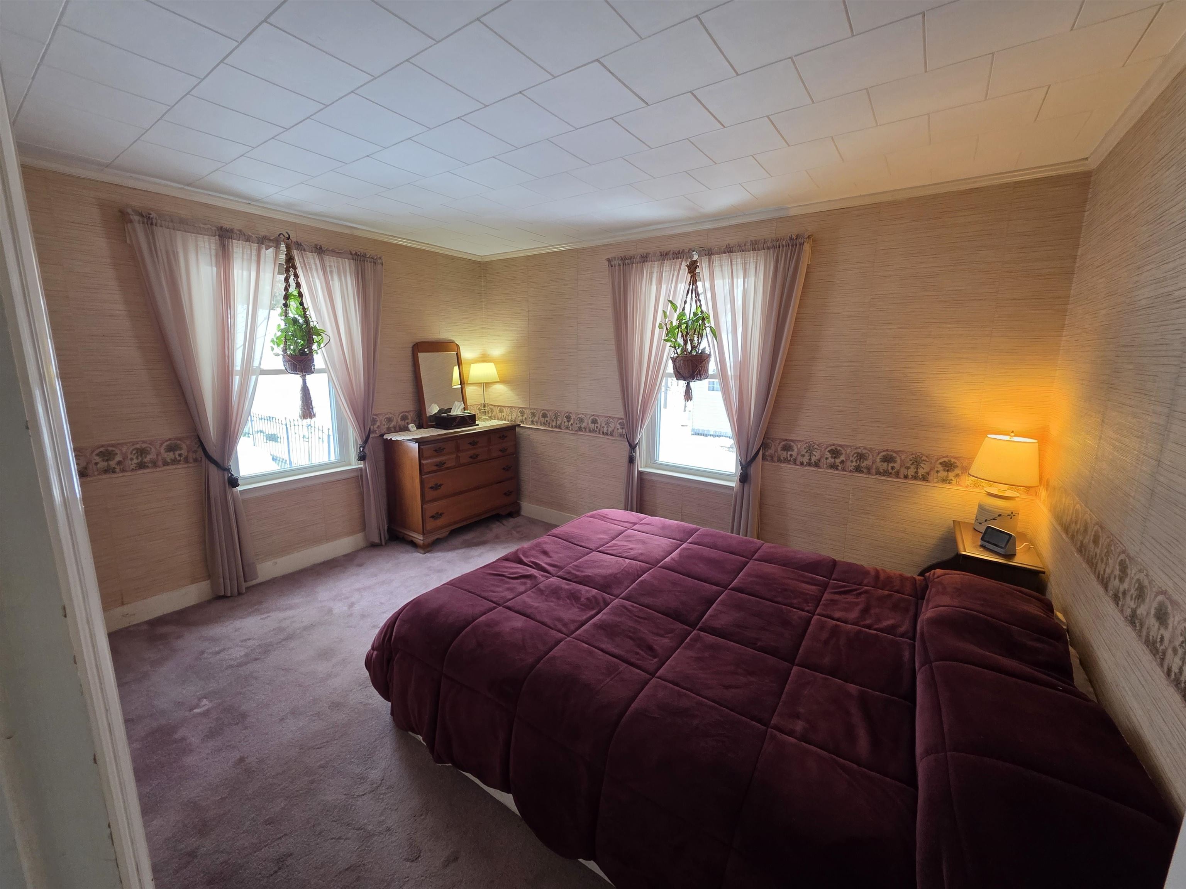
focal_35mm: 13
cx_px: 593
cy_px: 444
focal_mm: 2.2
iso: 200
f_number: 1.9
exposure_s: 1/120
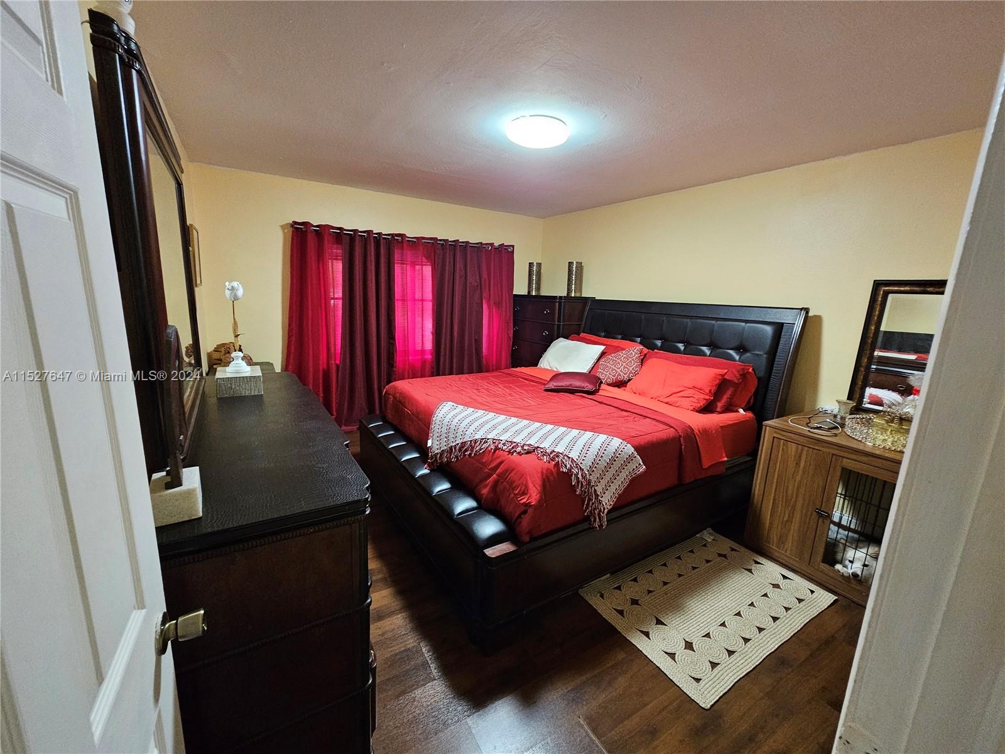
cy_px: 377
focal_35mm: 13
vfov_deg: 89.9
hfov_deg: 106.2
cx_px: 502
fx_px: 377
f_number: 2.2
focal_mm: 2.2
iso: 640
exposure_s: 1/30
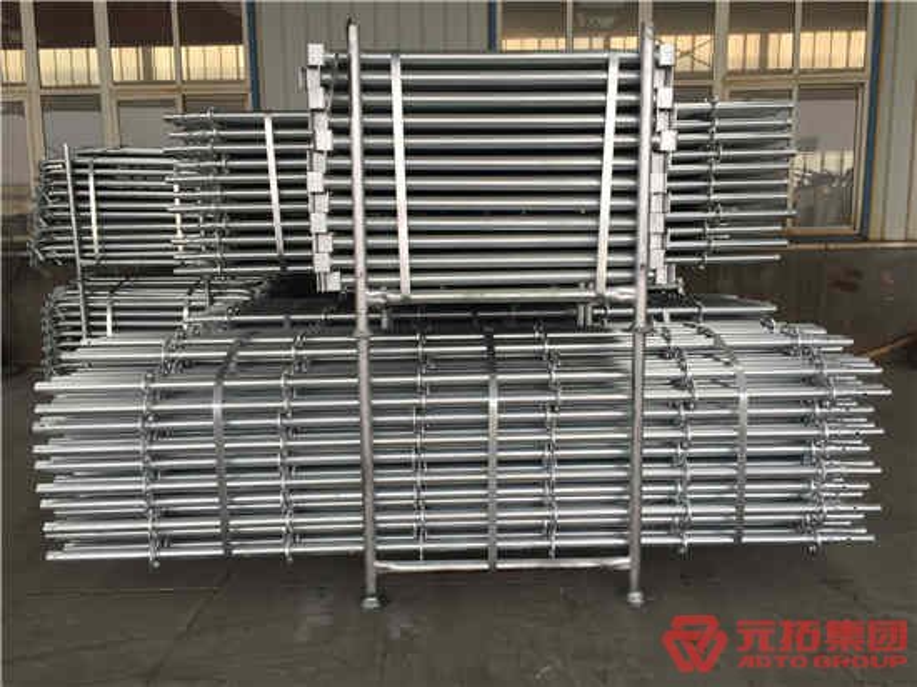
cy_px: 344
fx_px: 768
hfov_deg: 61.7
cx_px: 458
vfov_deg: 48.2
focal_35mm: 29
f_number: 2.2
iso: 32
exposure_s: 1/114
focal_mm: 4.15
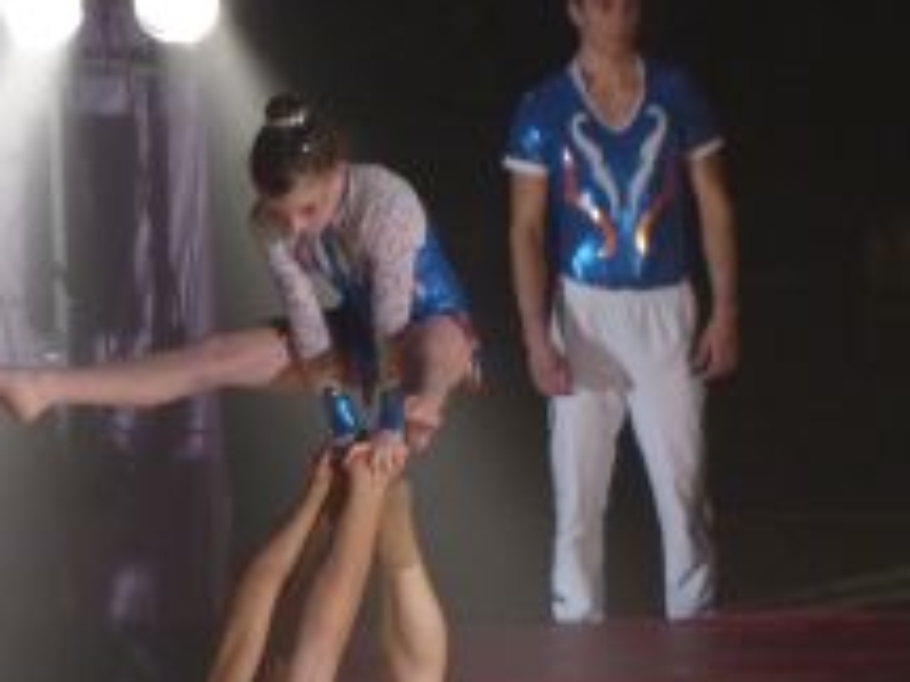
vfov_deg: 2.6
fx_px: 15168
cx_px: 177
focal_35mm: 577
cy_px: 781
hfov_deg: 3.4
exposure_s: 1/60
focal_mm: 44.8
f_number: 2.8
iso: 400
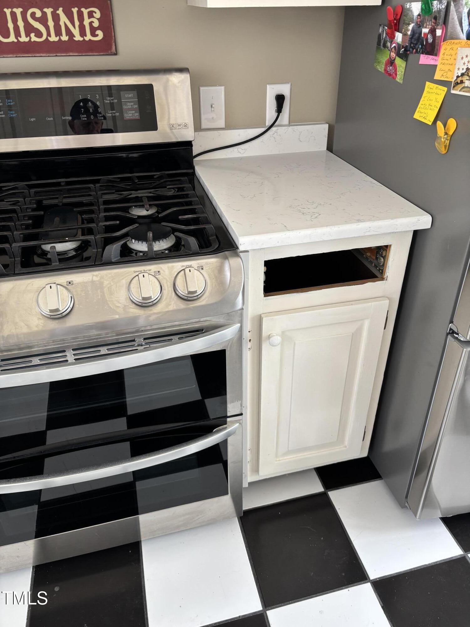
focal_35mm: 26
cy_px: 314
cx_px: 235
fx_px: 471
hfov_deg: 53.1
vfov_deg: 67.3
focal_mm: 5.96
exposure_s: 1/120
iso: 100
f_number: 1.6
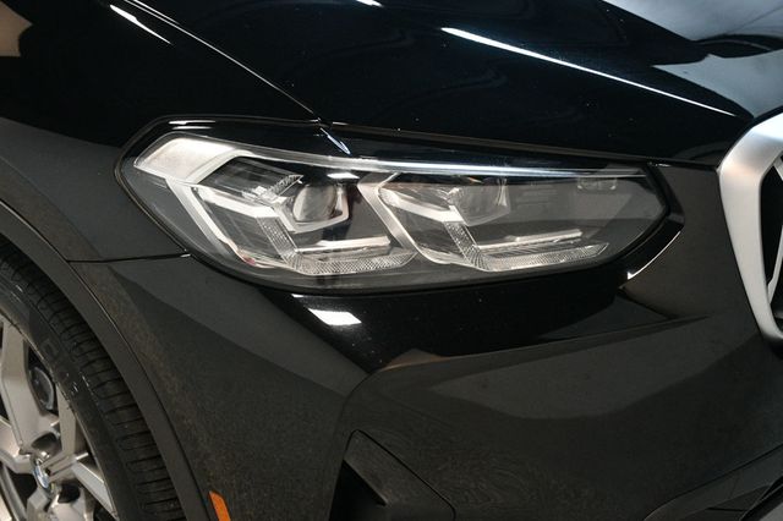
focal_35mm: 48
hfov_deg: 41.1
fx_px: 1043
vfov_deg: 28.0
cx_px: 392
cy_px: 260
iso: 3200
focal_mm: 32
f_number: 4
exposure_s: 1/100
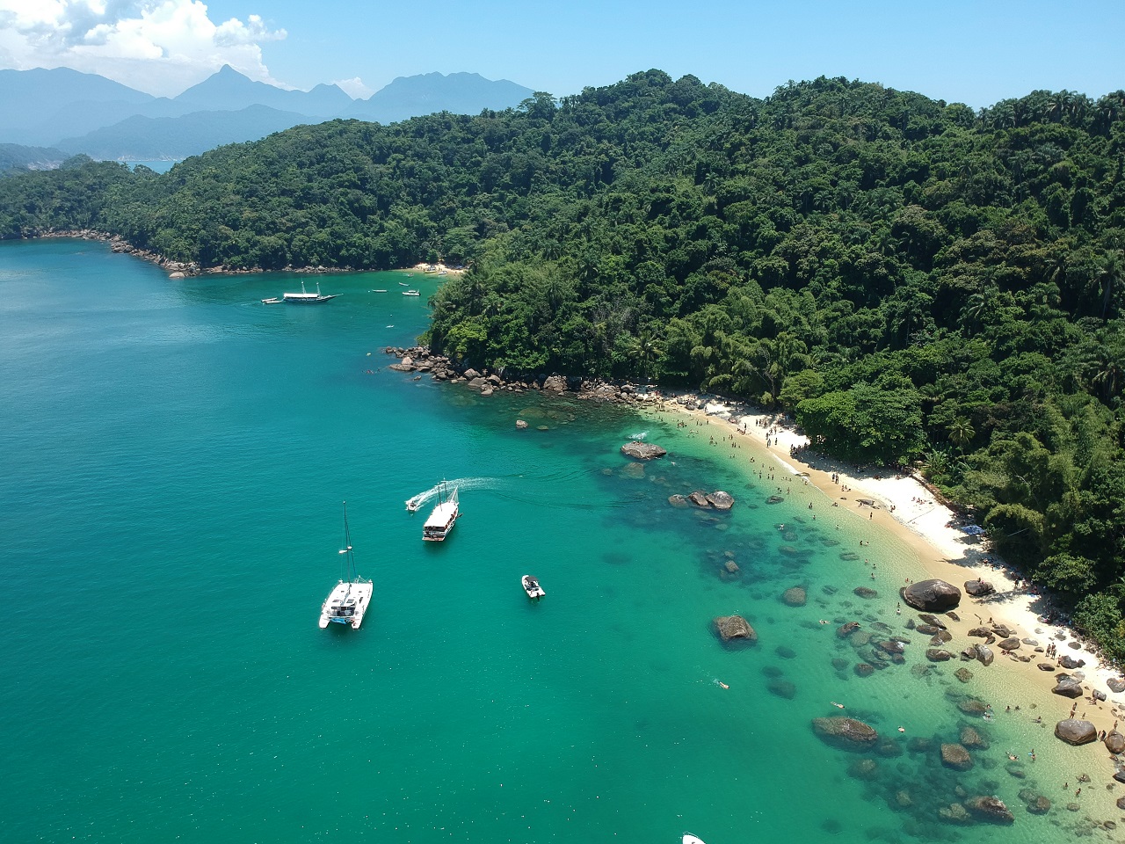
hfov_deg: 69.4
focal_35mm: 25
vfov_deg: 54.9
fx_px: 812
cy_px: 422
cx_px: 562
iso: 100
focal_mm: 4.49
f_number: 2.6
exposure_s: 1/800
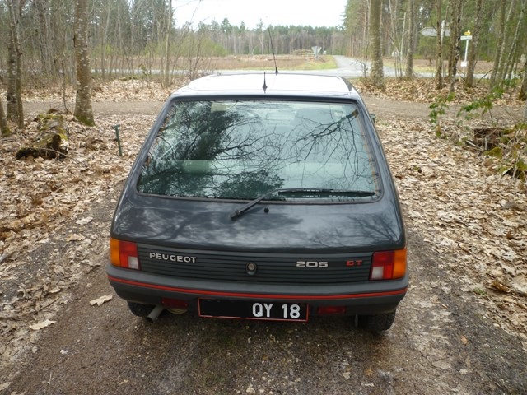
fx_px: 442
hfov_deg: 61.7
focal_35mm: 29
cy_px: 198
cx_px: 264
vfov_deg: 48.2
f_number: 3.3
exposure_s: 1/80
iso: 80
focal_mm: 5.2
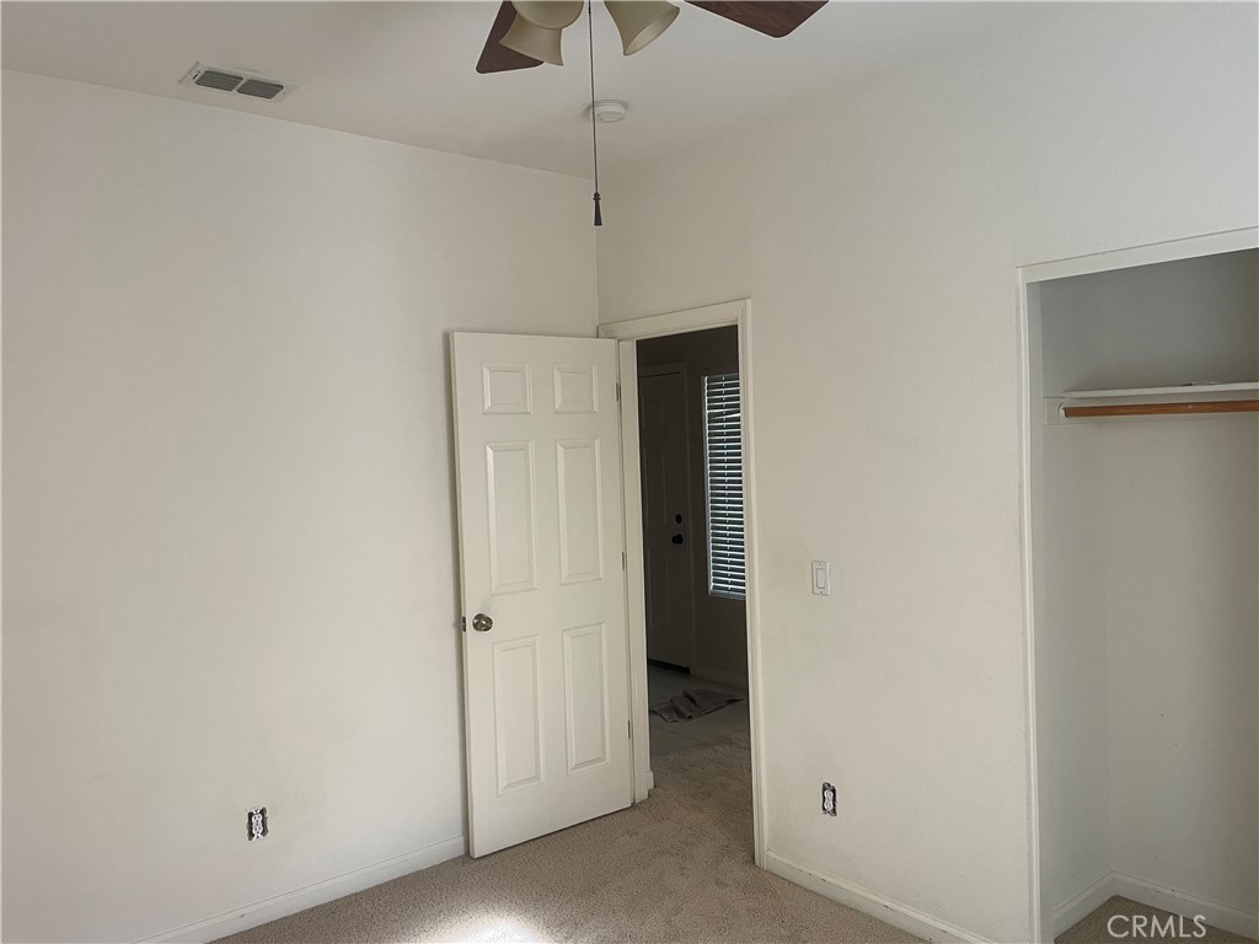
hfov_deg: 67.3
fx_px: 946
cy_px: 472
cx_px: 630
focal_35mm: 26
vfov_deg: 53.1
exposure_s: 1/98
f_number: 1.6
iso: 125
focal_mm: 4.2
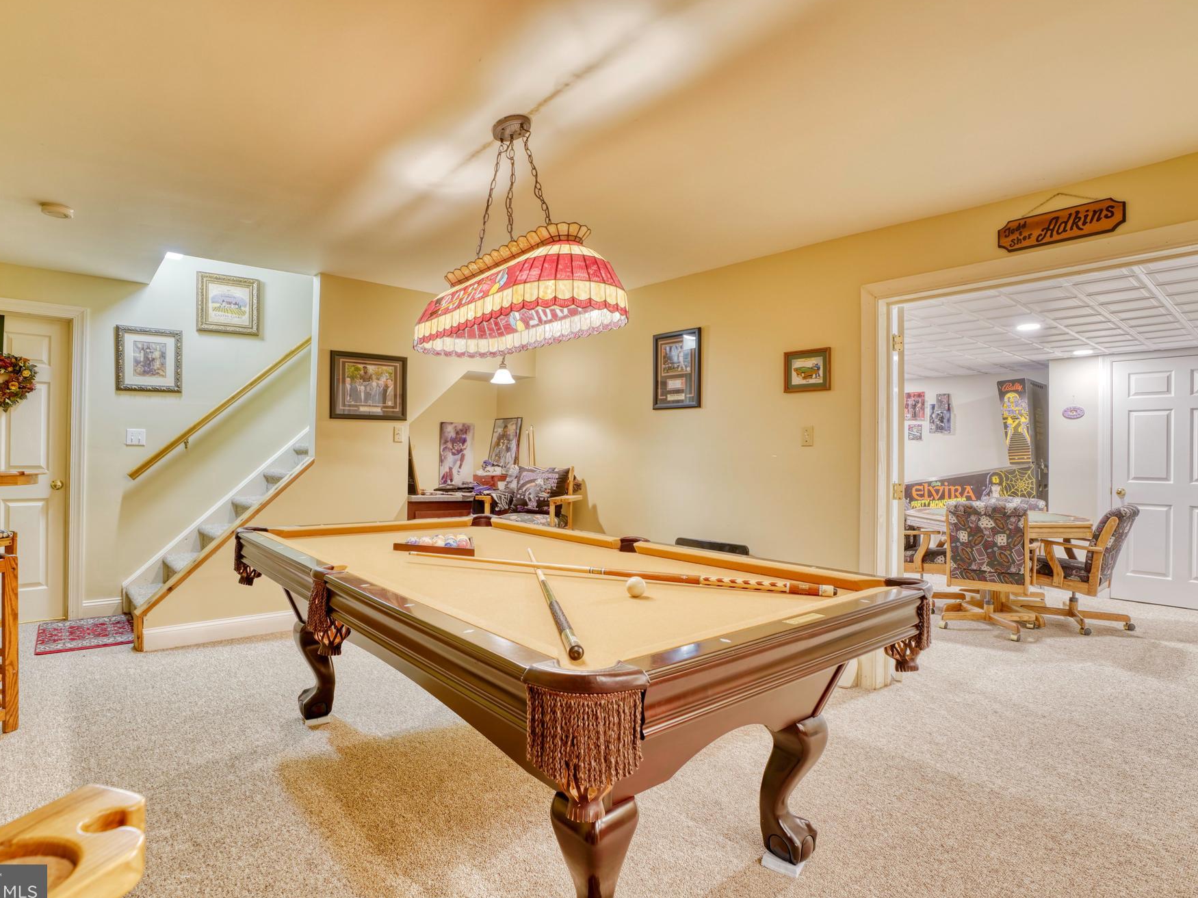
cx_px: 596
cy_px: 447
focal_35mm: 18
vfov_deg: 71.6
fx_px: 623
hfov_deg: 87.8
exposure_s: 1/13
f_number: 7.1
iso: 640
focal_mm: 16
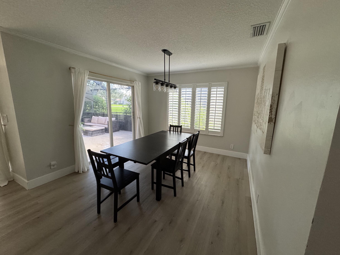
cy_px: 128
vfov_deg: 85.7
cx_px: 170
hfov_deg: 102.1
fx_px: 138
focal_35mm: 14
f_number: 2.2
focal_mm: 2.22
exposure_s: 1/99
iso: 320
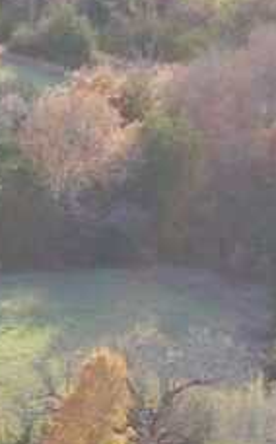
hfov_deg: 4.0
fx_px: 3873
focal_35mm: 321
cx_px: -527
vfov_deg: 6.5
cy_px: 544
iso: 100
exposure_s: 1/120
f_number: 4
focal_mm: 10.26
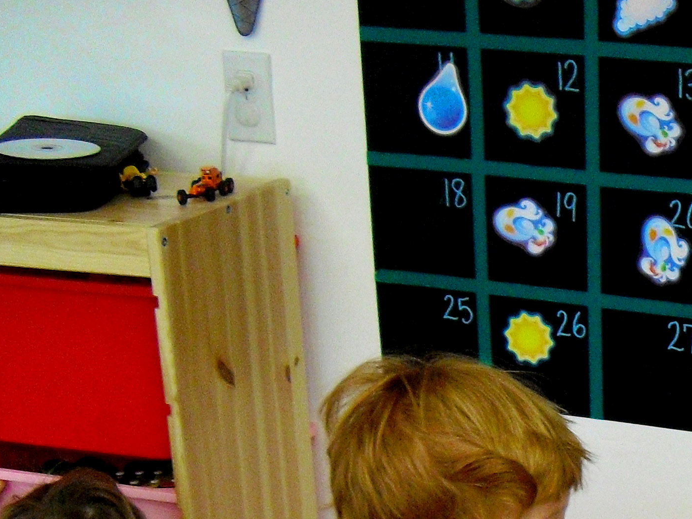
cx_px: 893
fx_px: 1879
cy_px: 641
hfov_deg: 19.3
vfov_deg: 15.1
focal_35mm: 94
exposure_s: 1/80
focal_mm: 6.3
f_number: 3.1
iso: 400
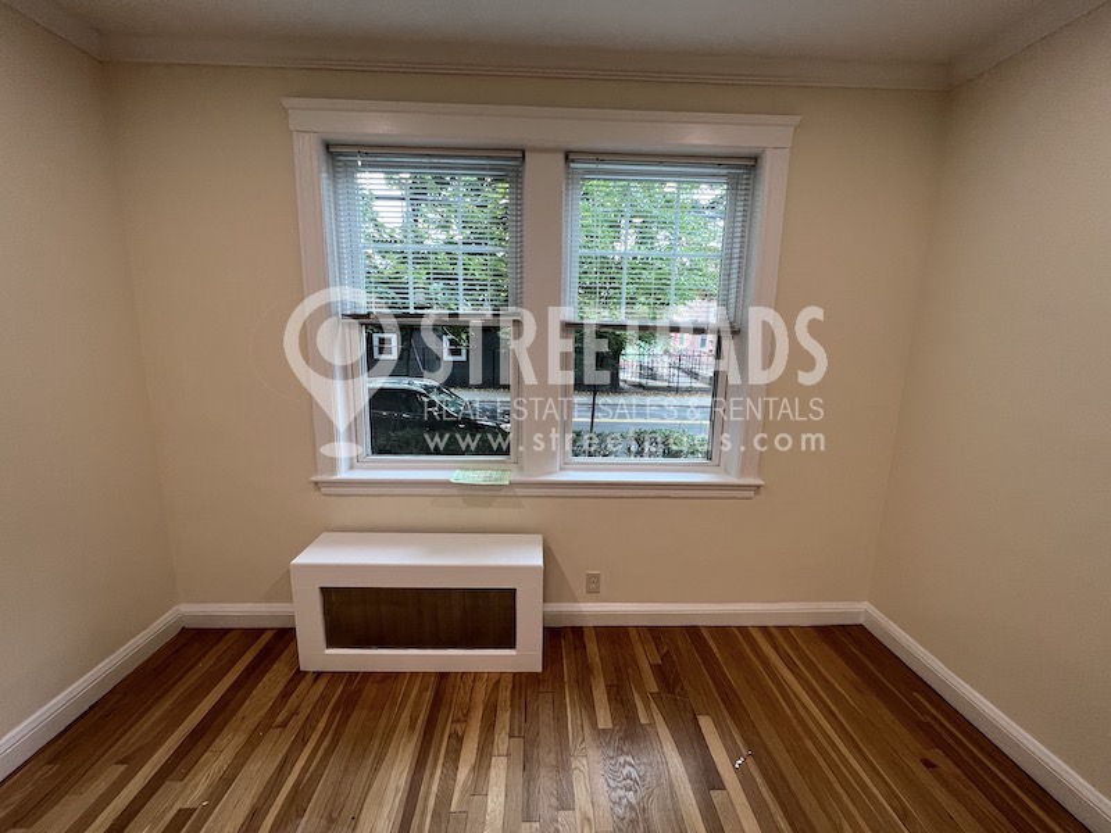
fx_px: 417
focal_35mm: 13
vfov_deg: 89.9
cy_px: 416
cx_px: 556
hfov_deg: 106.2
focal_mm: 1.57
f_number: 1.8
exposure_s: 1/120
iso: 125
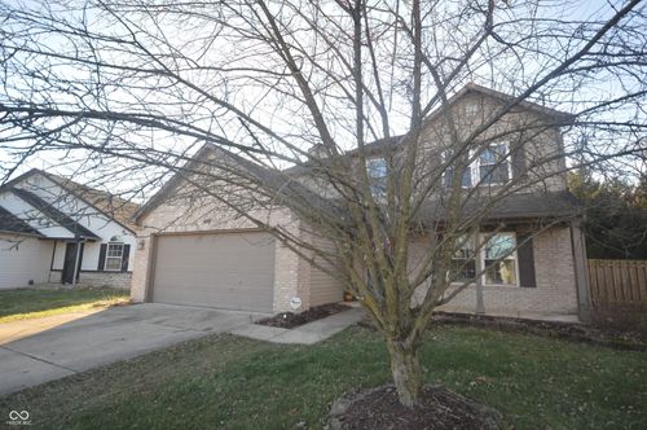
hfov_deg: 90.1
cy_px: 215
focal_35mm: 18
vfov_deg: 67.2
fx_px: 323
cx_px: 324
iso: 200
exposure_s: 1/125
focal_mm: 12
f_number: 5.6
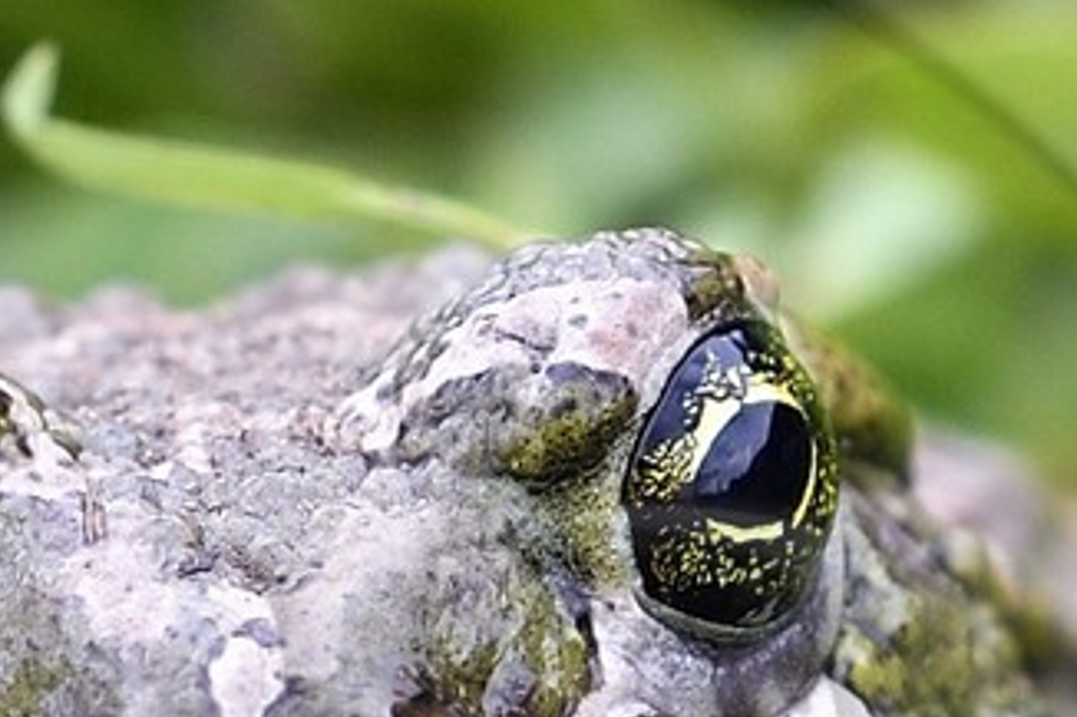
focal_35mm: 344
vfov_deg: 4.0
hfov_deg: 6.0
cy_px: 1057
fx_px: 10286
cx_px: 208
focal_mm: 70
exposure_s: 1/200
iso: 250
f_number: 7.1
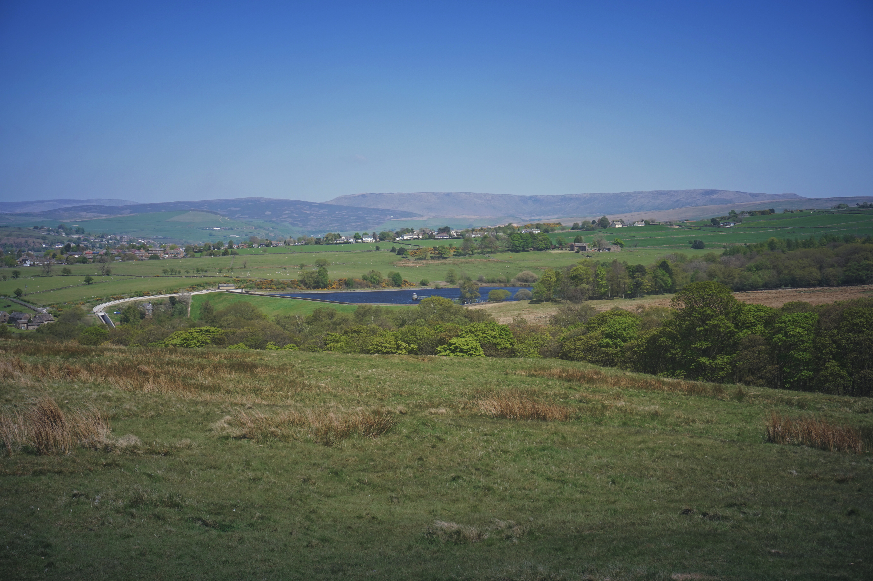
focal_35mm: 54
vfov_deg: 25.0
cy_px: 290
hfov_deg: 36.9
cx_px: 436
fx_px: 1309
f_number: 7.1
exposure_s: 1/400
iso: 100
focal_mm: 36
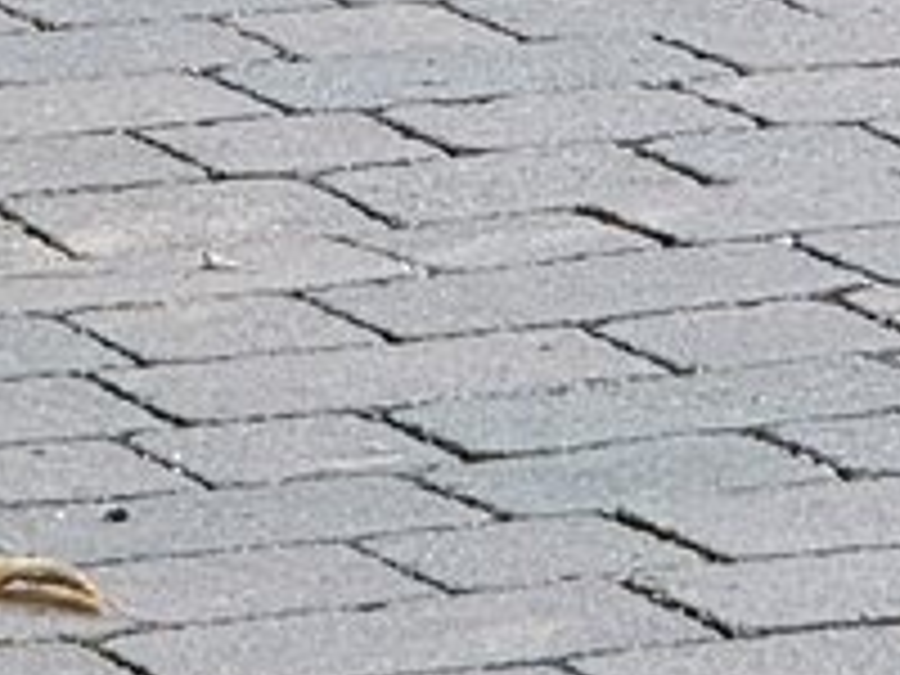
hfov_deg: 2.6
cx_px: 27
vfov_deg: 1.9
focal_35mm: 767
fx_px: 19942
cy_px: -1422
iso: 64
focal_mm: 15.66
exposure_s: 1/123
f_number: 2.8
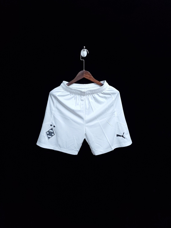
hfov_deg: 53.1
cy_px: 114
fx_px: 171
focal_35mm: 26
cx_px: 86
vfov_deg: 67.3
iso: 500
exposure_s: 1/30
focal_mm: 4.3
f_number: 1.5
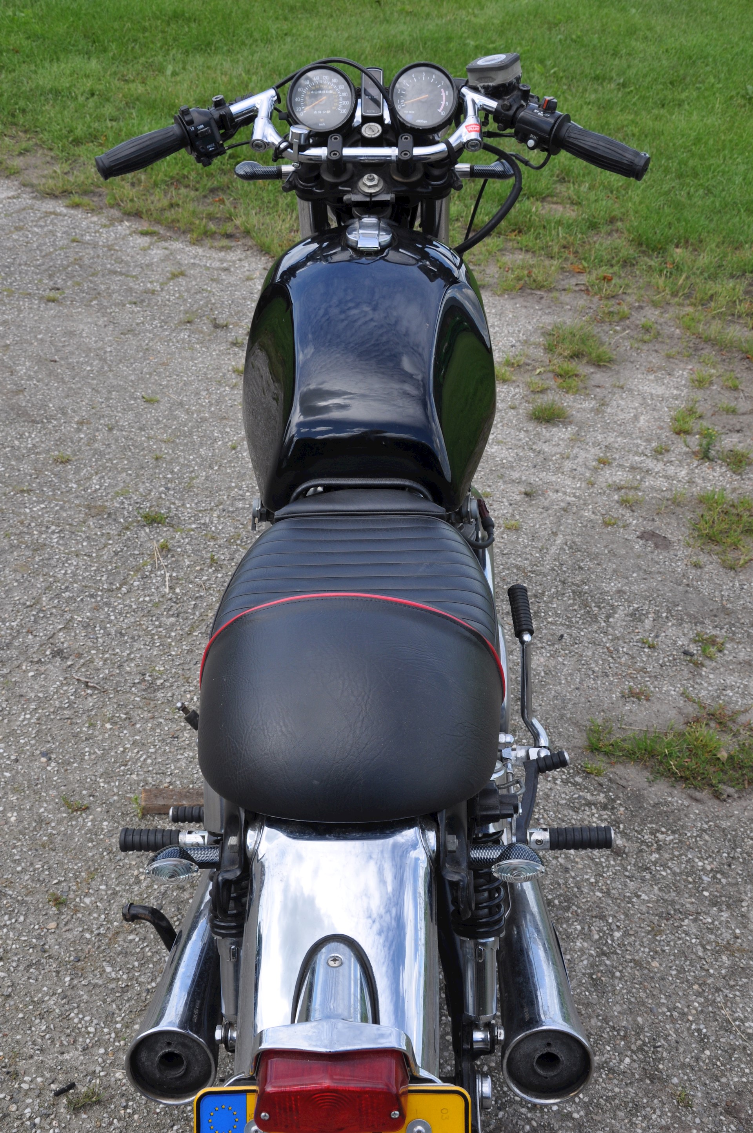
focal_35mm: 48
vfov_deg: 41.2
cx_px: 376
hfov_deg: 28.0
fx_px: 1510
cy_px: 566
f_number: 13
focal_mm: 32
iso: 200
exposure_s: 1/125
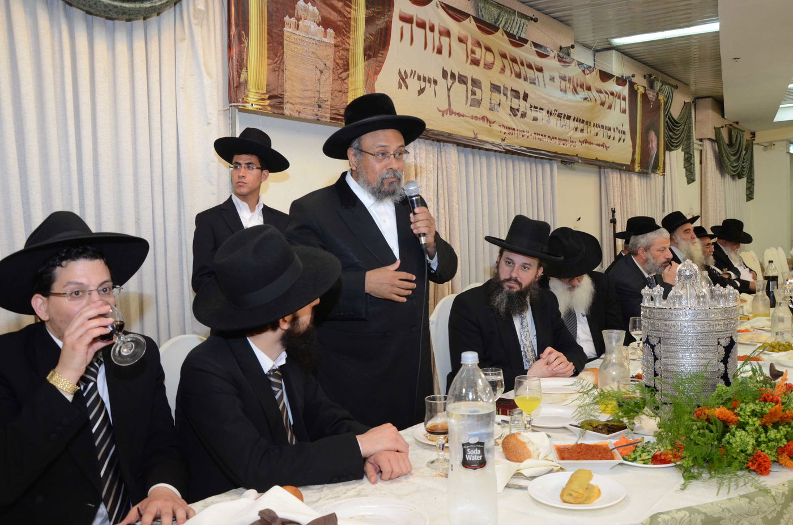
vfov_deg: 47.7
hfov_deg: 67.5
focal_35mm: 27
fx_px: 593
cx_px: 396
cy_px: 262
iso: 1250
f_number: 5.6
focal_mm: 18
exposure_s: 1/60
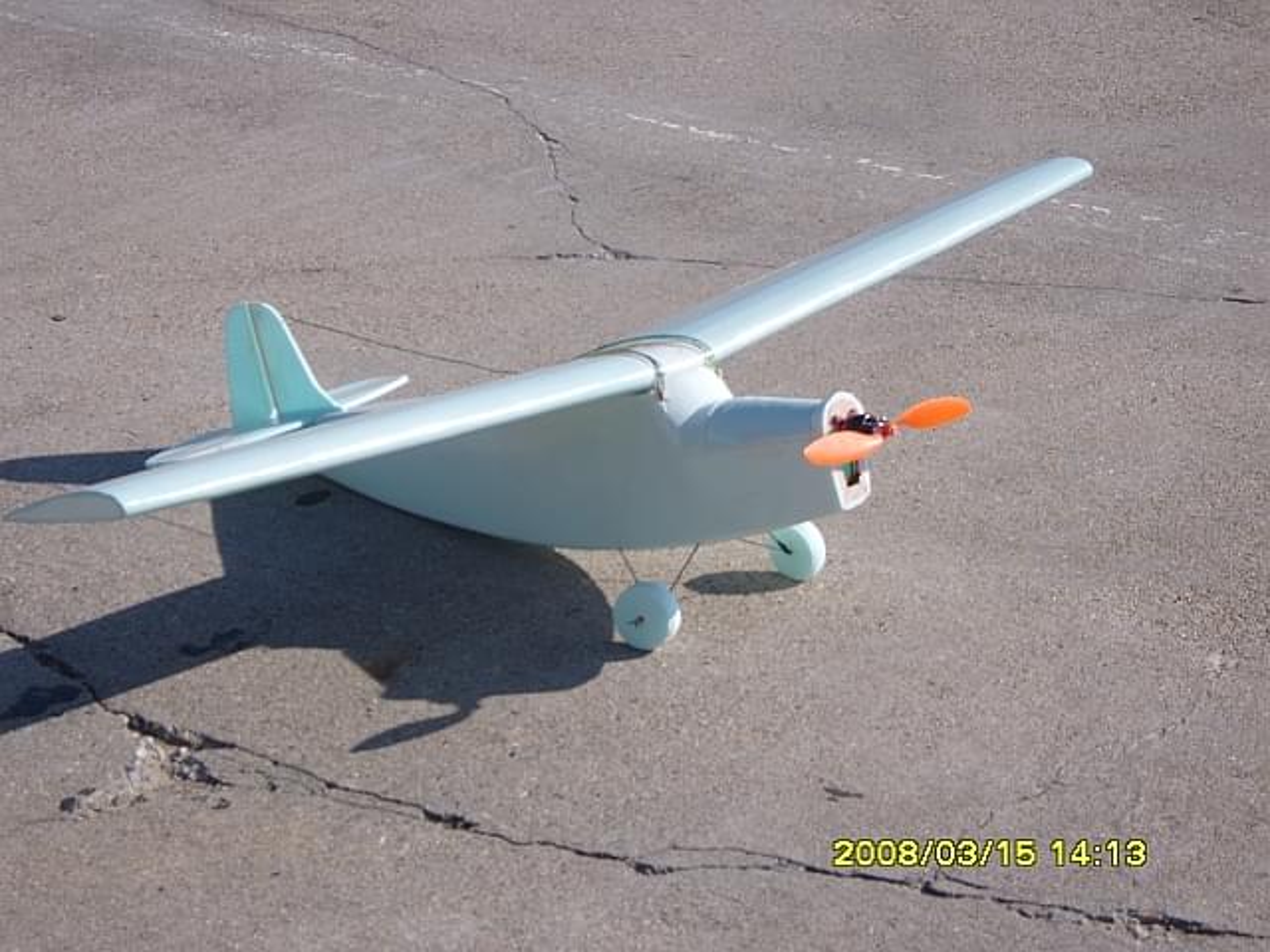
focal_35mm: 105
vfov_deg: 14.1
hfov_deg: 18.7
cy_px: 476
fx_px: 3852
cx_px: 635
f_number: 13.1
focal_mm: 22.2
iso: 80
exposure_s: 1/90
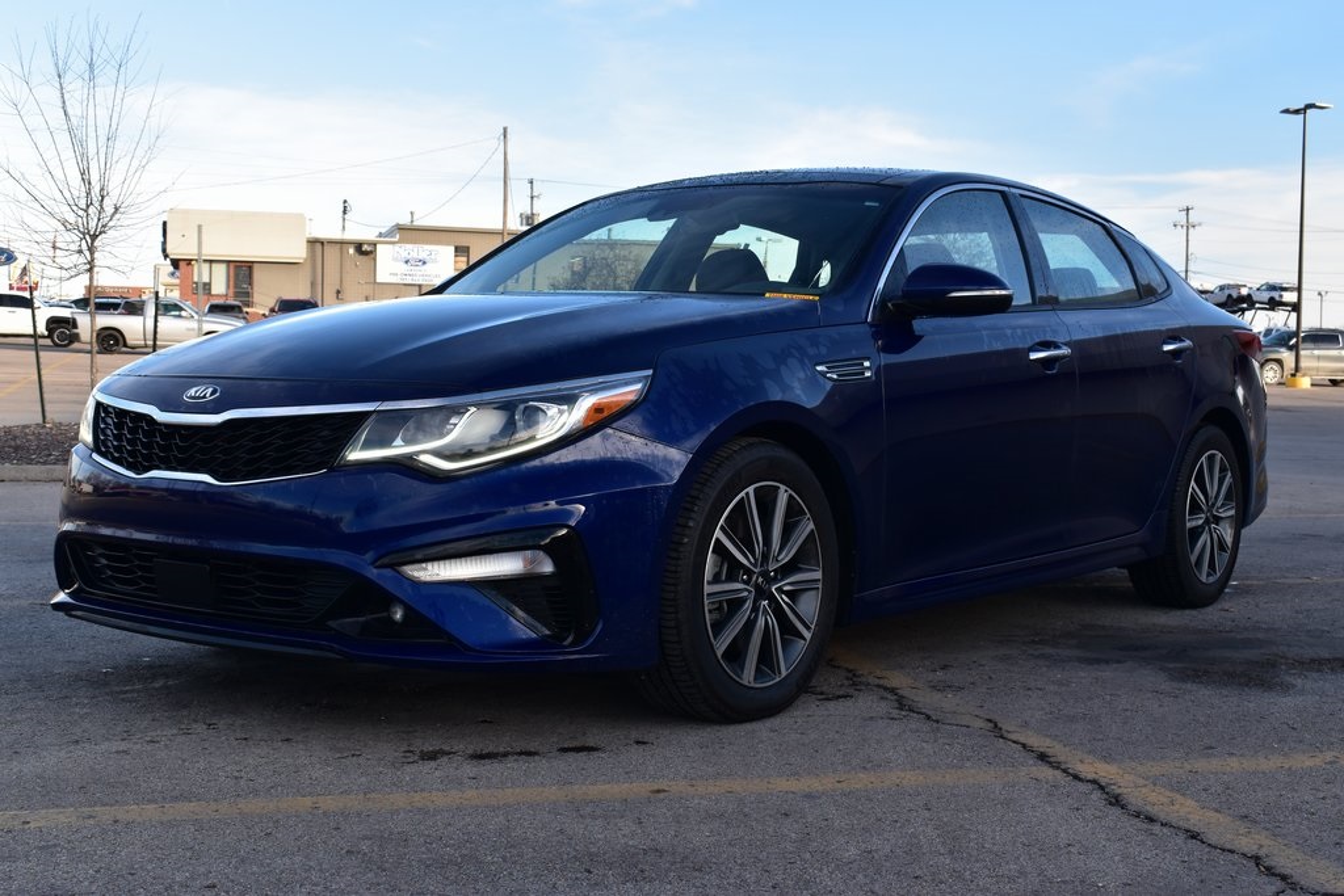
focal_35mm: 48
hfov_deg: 41.1
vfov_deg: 28.1
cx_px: 672
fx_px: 1792
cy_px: 448
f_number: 10
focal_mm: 32
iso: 400
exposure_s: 1/200
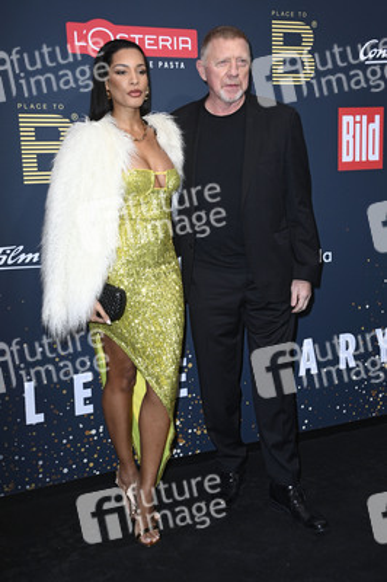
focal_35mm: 48
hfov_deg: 28.0
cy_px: 291
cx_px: 194
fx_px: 775
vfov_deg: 41.1
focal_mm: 48
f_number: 5.6
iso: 320
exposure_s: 1/250
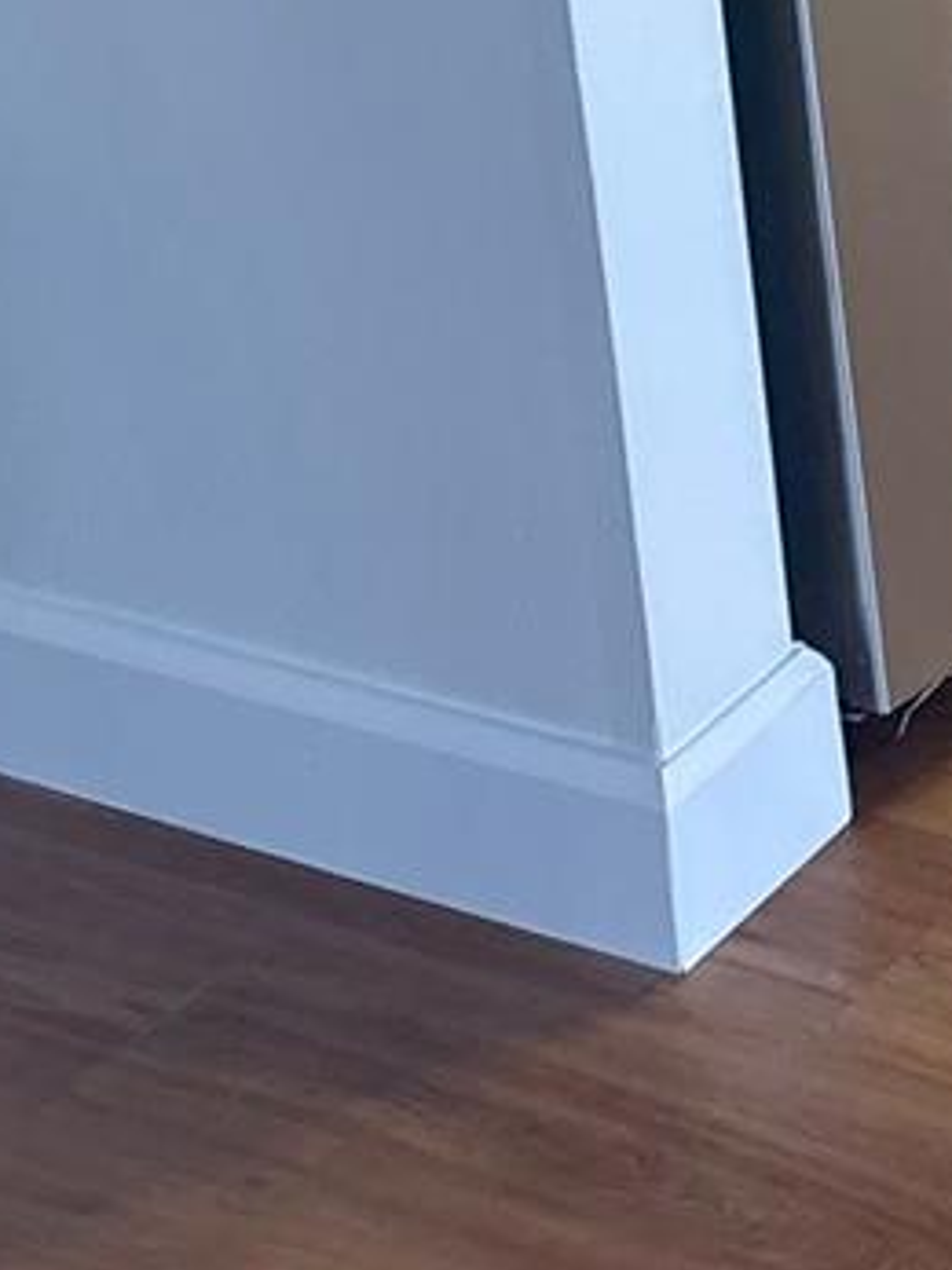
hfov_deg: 11.4
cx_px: 2003
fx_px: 4220
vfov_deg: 15.2
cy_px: -893
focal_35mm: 115
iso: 100
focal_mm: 5.96
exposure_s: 1/120
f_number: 1.6
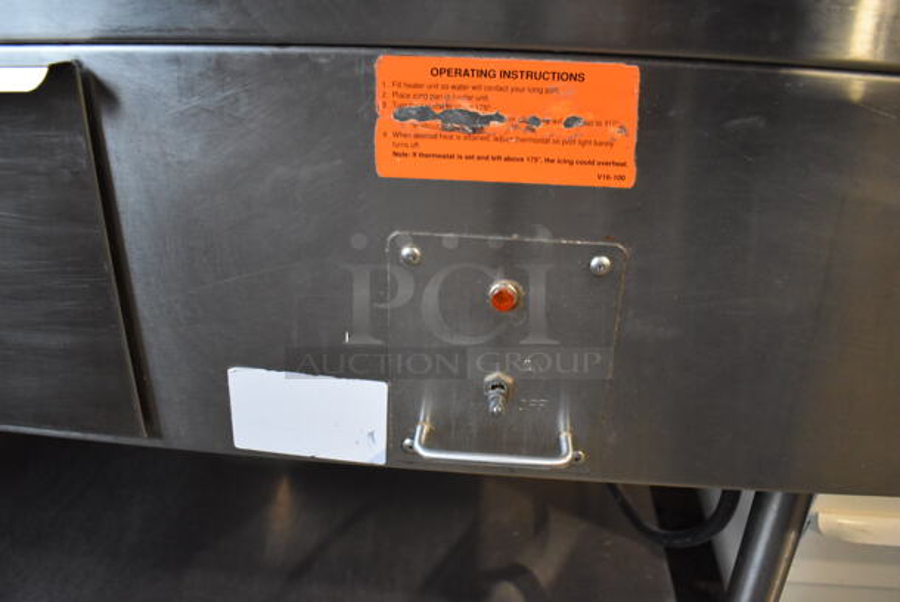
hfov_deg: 67.3
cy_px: 301
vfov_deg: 48.0
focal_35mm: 27
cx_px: 450
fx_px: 676
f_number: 3.5
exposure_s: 1/125
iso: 4500
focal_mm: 18
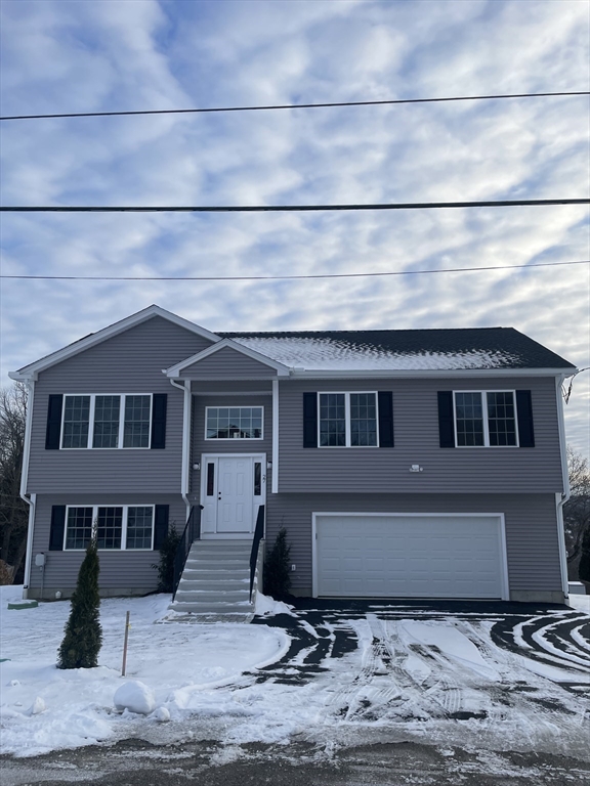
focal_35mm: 26
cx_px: 295
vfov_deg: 67.3
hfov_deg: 53.1
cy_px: 393
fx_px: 591
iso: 32
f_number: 1.6
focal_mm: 4.2
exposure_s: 1/2451
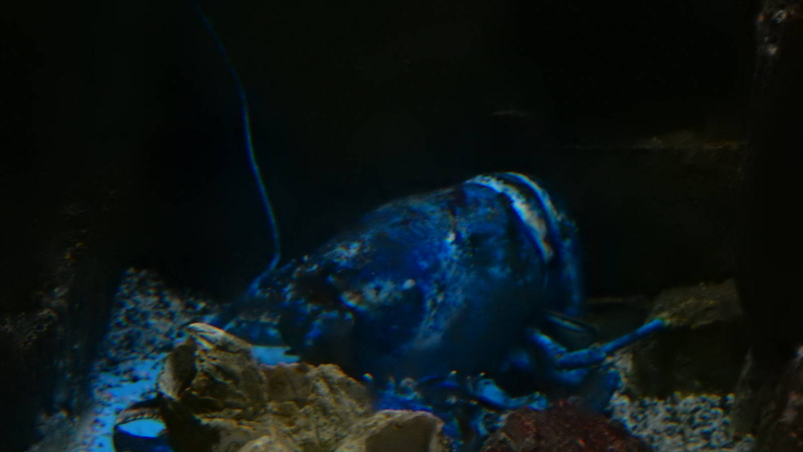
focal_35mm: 104
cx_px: 403
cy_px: 298
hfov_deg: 20.6
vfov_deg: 11.6
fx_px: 2215
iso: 1600
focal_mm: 17
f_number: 5.2
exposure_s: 1/15
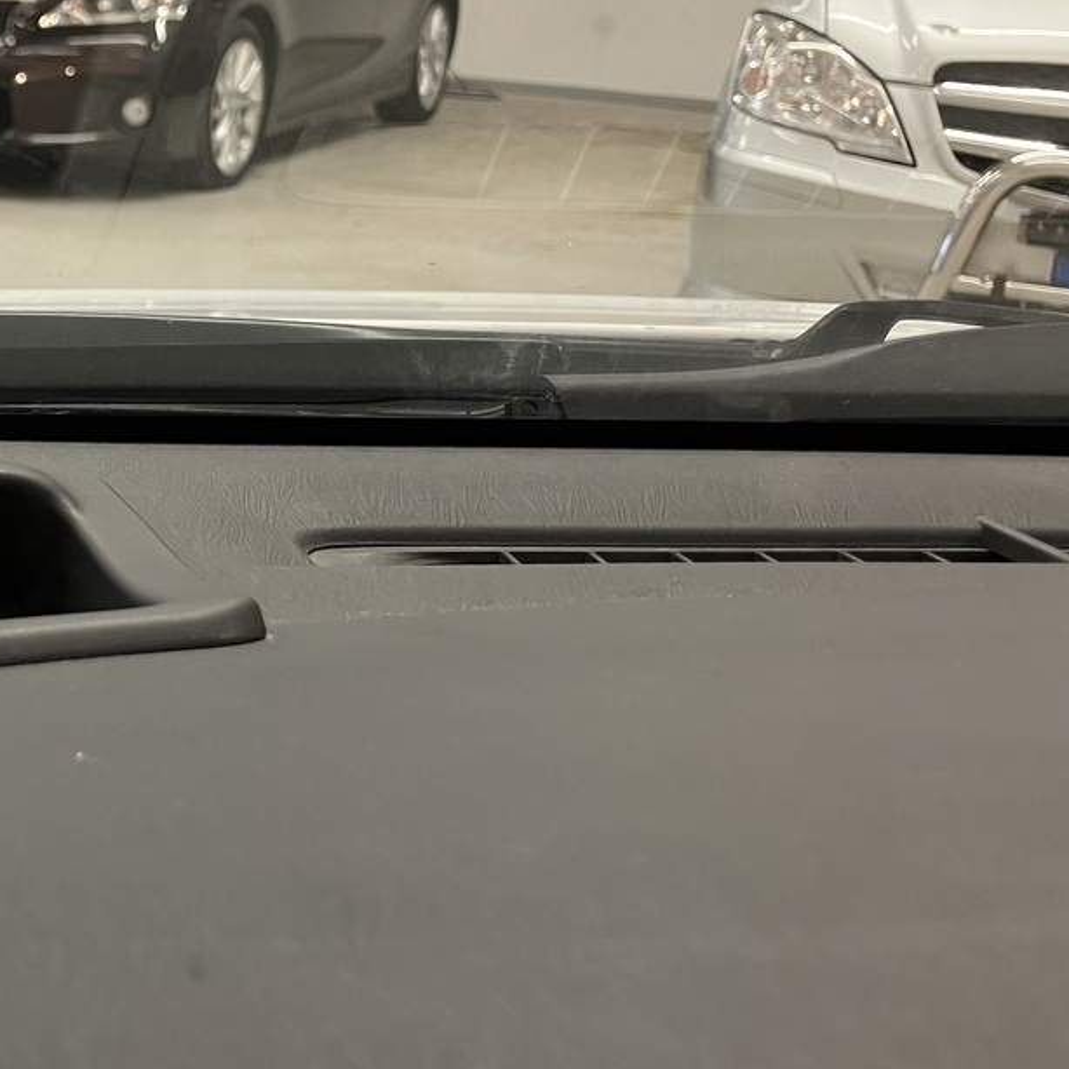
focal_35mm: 58
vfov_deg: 29.2
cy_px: 312
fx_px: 2026
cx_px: -84
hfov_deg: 27.3
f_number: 1.8
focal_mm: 3.99
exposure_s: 1/50
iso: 100
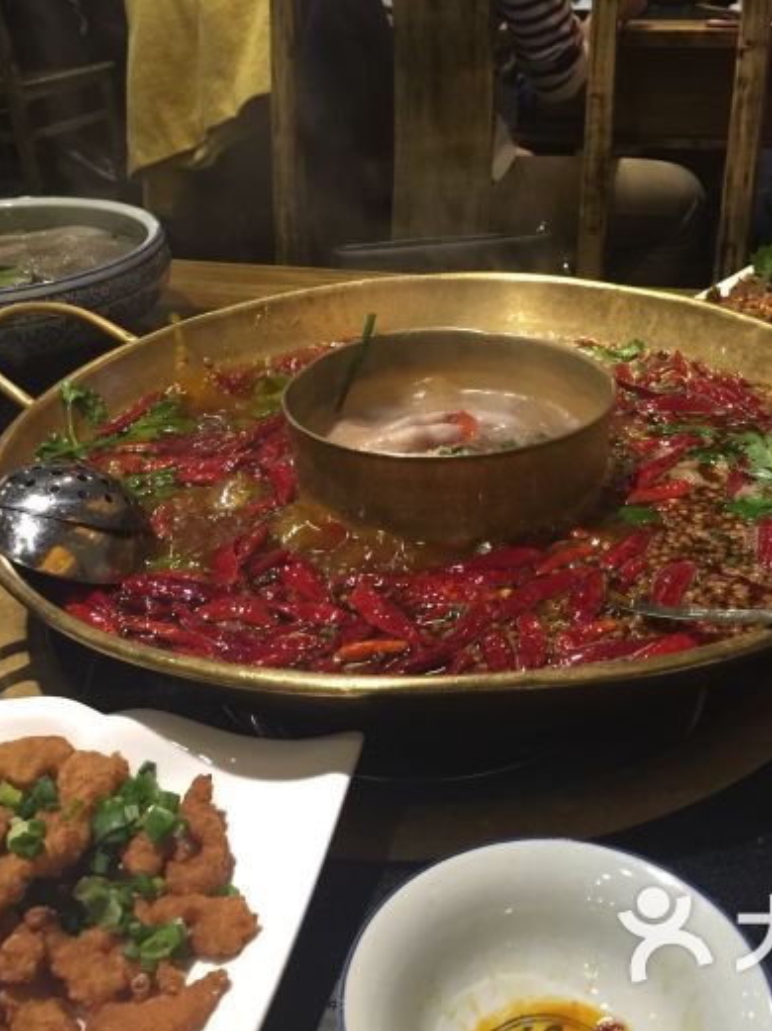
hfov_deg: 36.7
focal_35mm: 39
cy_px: 517
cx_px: 422
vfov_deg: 47.9
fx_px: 1161
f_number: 2.2
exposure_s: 1/10
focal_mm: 4.15
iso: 100
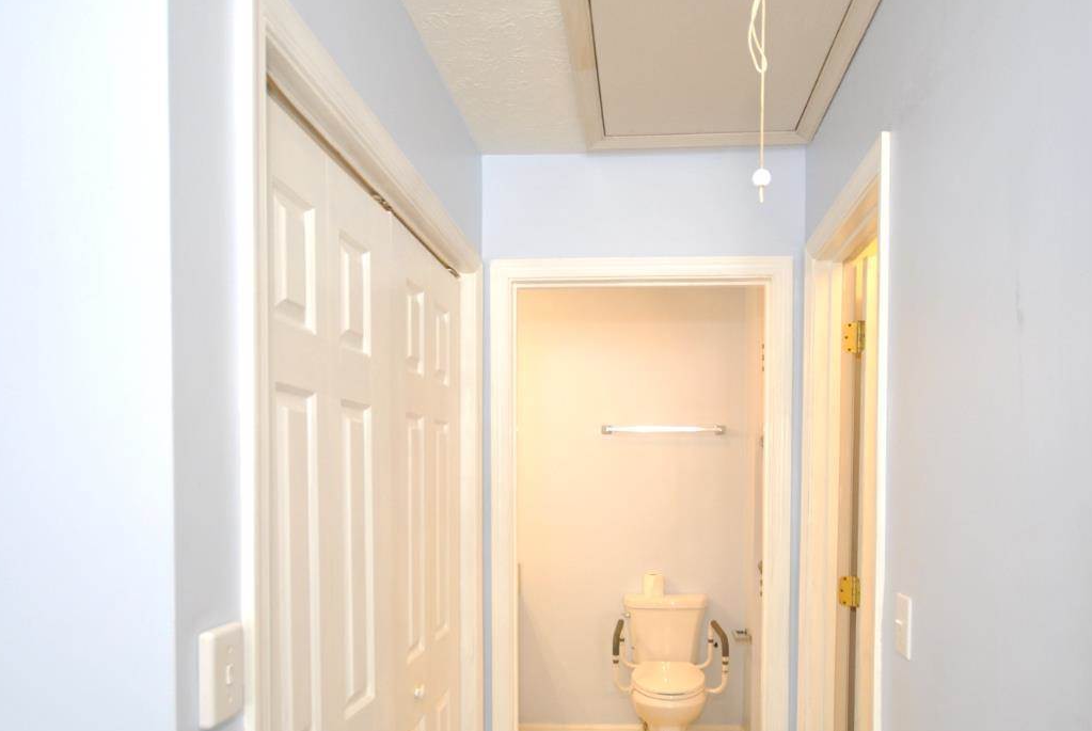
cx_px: 600
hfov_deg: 78.3
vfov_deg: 55.9
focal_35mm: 22
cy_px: 497
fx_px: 668
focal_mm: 10
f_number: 4
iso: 320
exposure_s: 1/30
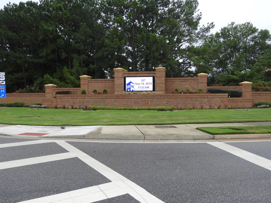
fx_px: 235
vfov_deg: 46.8
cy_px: 102
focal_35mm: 30
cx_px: 136
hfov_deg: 60.0
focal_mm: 5.4
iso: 100
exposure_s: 1/320
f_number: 3.5
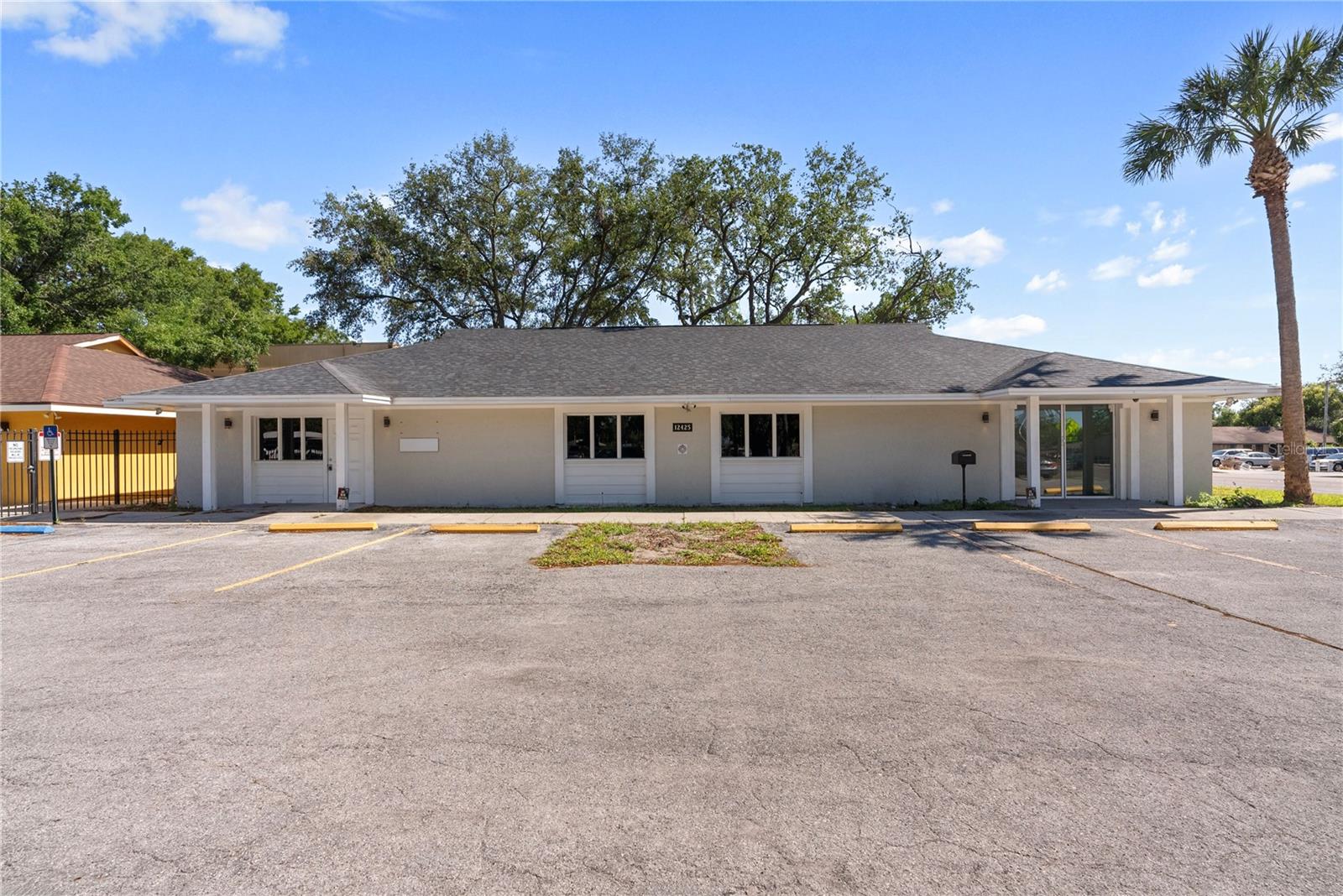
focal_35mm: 16
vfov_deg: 73.8
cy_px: 448
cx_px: 672
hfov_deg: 96.7
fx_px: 597
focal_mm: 16
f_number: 8
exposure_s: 1/800
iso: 400
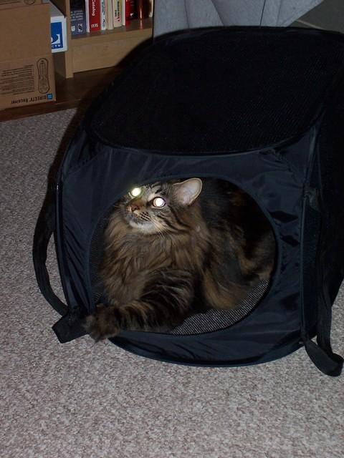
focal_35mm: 89
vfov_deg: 22.0
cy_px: 229
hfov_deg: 16.6
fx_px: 1179
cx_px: 172
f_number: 4.1
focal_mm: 13.5
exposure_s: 1/90
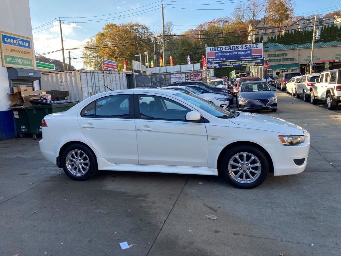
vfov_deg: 49.7
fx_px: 276
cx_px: 170
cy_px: 128
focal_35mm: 28
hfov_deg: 63.4
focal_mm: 3.99
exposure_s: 1/247
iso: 20
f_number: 1.8
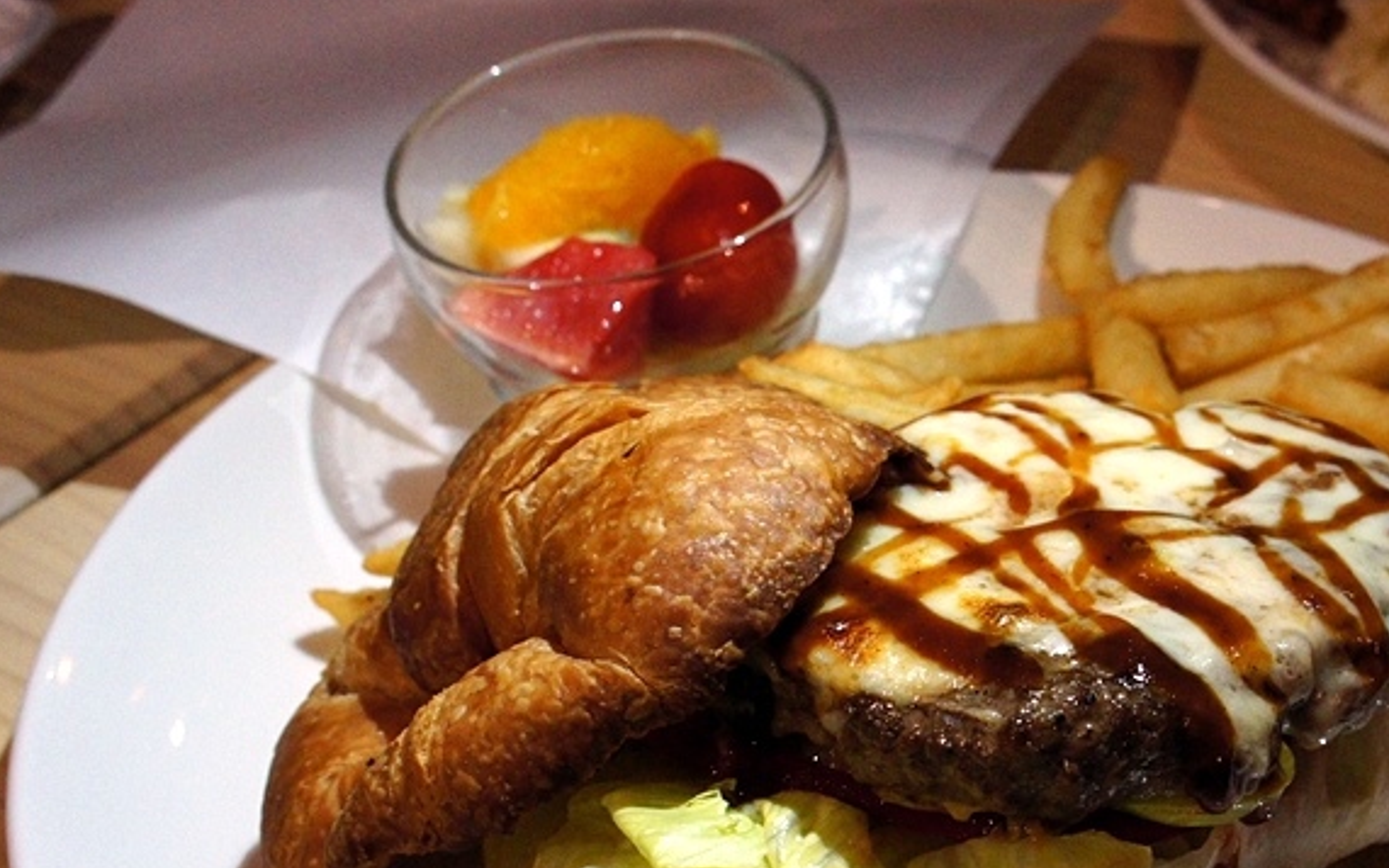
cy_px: 684
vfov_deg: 24.1
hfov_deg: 37.5
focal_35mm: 53
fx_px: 2006
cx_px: 985
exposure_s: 1/15
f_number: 8
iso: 1600
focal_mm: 22
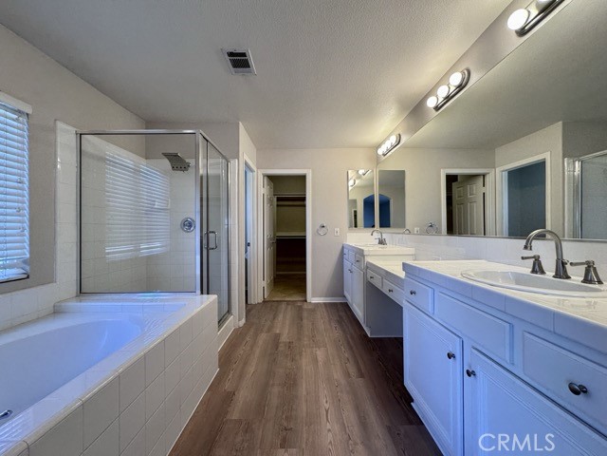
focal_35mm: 14
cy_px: 228
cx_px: 304
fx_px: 245
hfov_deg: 102.1
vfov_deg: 85.7
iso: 100
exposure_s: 1/120
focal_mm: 2.22
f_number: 2.2
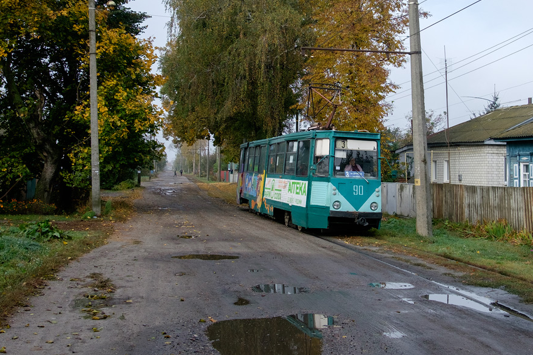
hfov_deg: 47.2
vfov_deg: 32.4
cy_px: 127
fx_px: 607
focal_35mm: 41
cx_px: 318
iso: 800
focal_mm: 20.1
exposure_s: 1/640
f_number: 7.1
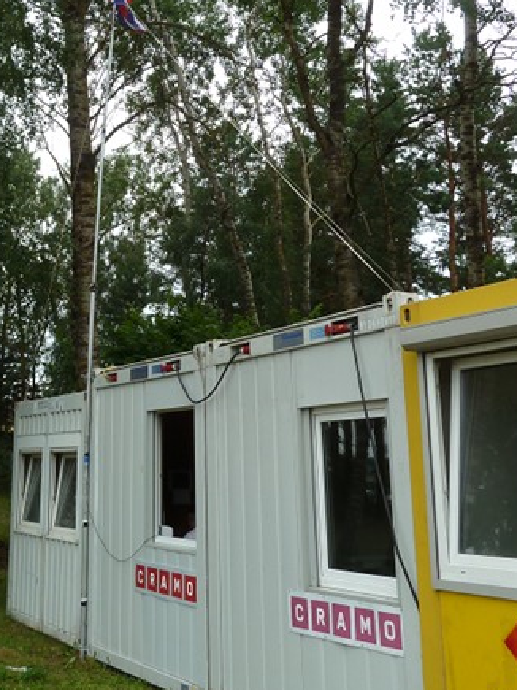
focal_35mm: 46
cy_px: 194
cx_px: 125
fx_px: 916
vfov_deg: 40.4
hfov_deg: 30.9
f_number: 4
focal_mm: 4.1
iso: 80
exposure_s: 1/100
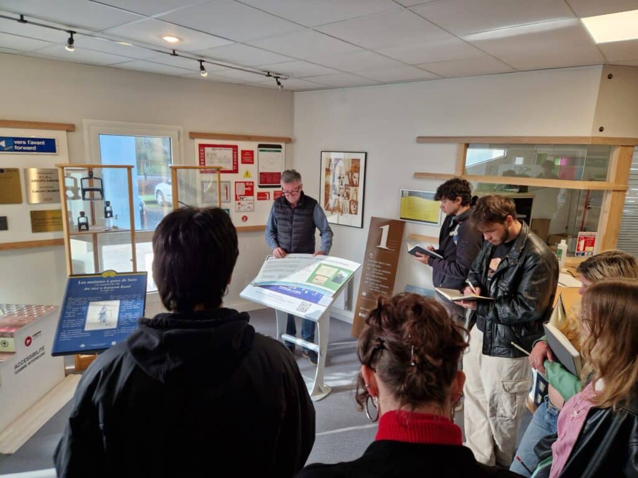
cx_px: 319
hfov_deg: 73.9
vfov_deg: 58.9
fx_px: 424
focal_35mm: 23
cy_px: 239
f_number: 1.8
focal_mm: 5.4
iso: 80
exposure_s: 1/100
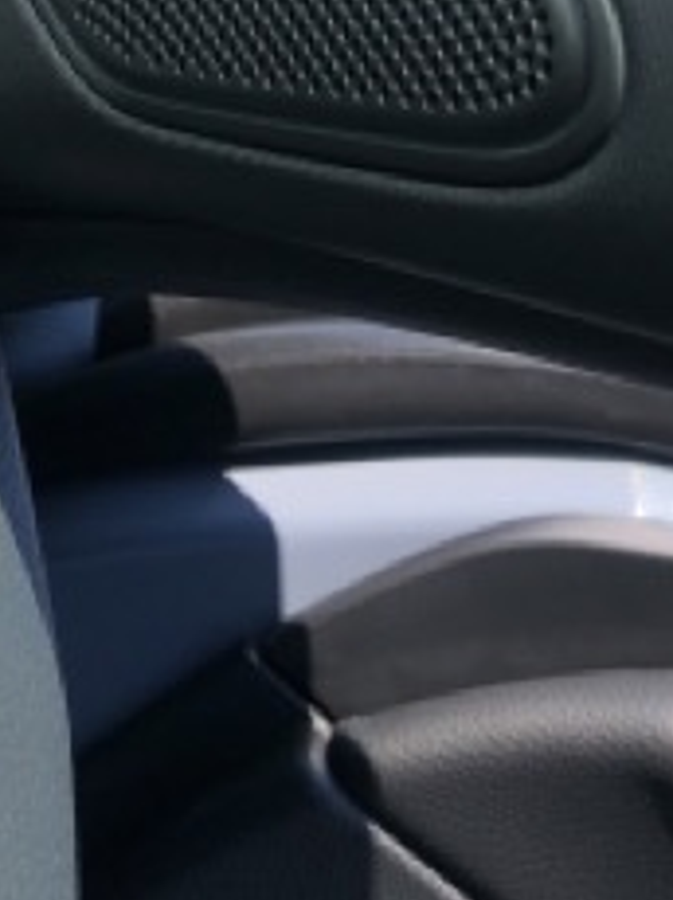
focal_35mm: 78
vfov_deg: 23.1
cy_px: -164
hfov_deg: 18.7
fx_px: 2026
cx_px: 145
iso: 20
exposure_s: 1/727
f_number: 1.8
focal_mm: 3.99
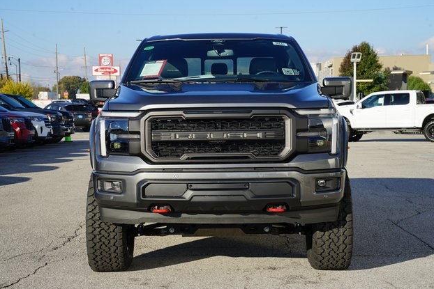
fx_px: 868
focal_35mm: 72
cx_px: 211
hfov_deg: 28.1
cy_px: 147
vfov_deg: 18.9
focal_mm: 70
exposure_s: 1/100
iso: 100
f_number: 13
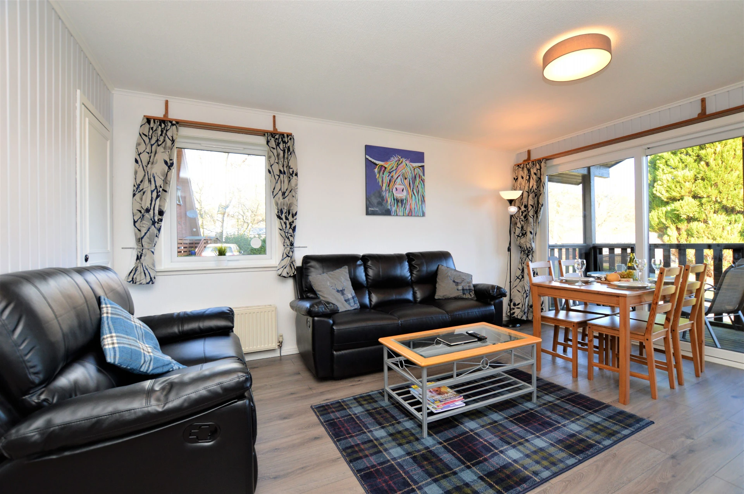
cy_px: 247
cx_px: 372
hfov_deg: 100.4
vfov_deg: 77.2
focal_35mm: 15
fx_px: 310
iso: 400
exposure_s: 1/100
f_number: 5
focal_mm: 10
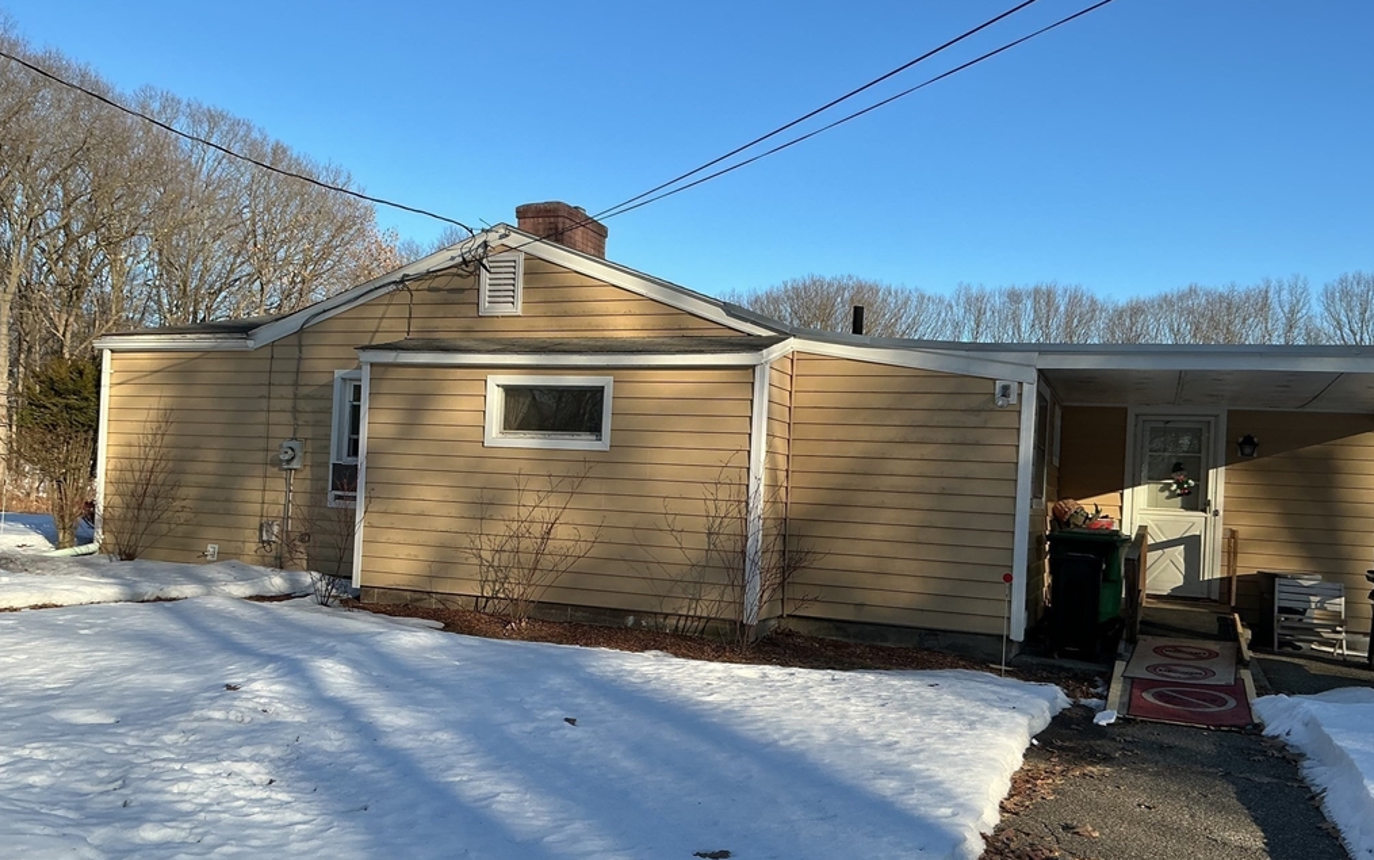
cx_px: 685
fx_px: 1161
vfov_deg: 40.5
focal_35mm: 31
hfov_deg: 61.2
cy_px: 497
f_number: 1.8
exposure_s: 1/1121
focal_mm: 3
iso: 25
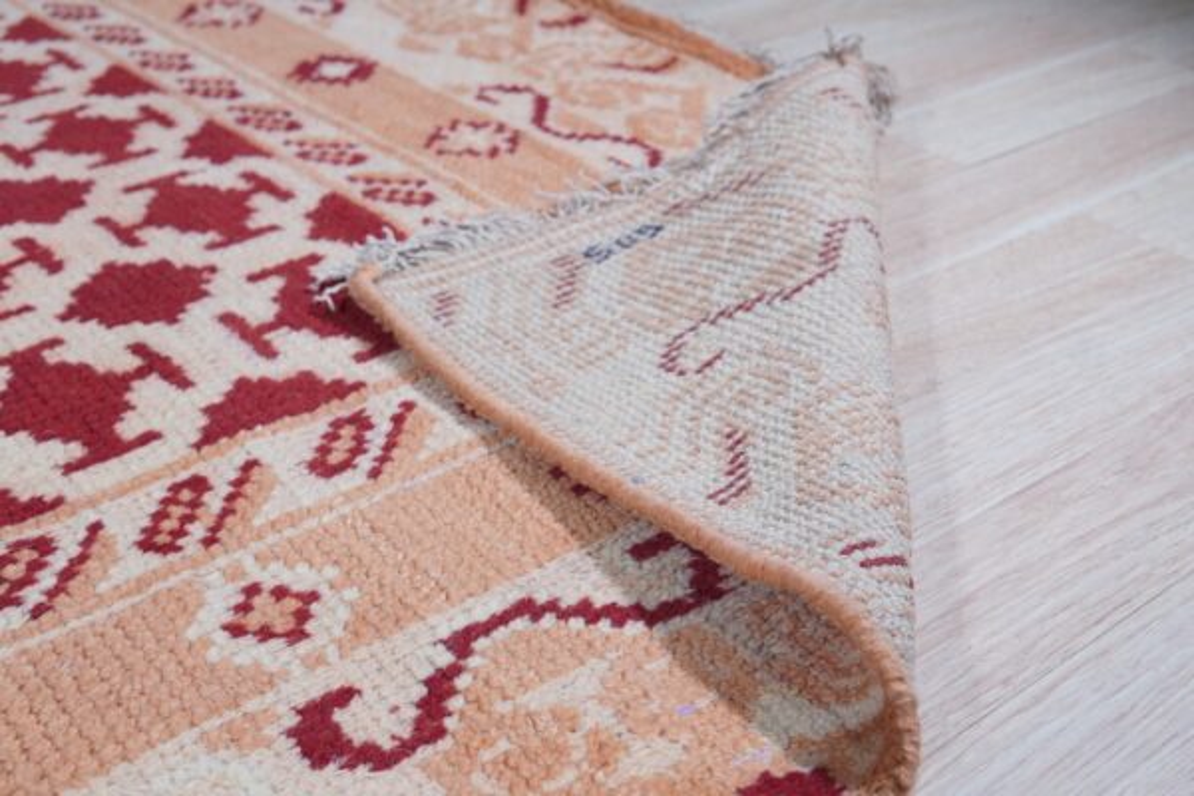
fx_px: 1492
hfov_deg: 43.6
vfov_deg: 29.9
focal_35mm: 45
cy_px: 398
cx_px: 597
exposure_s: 1/125
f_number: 5
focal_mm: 30
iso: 320
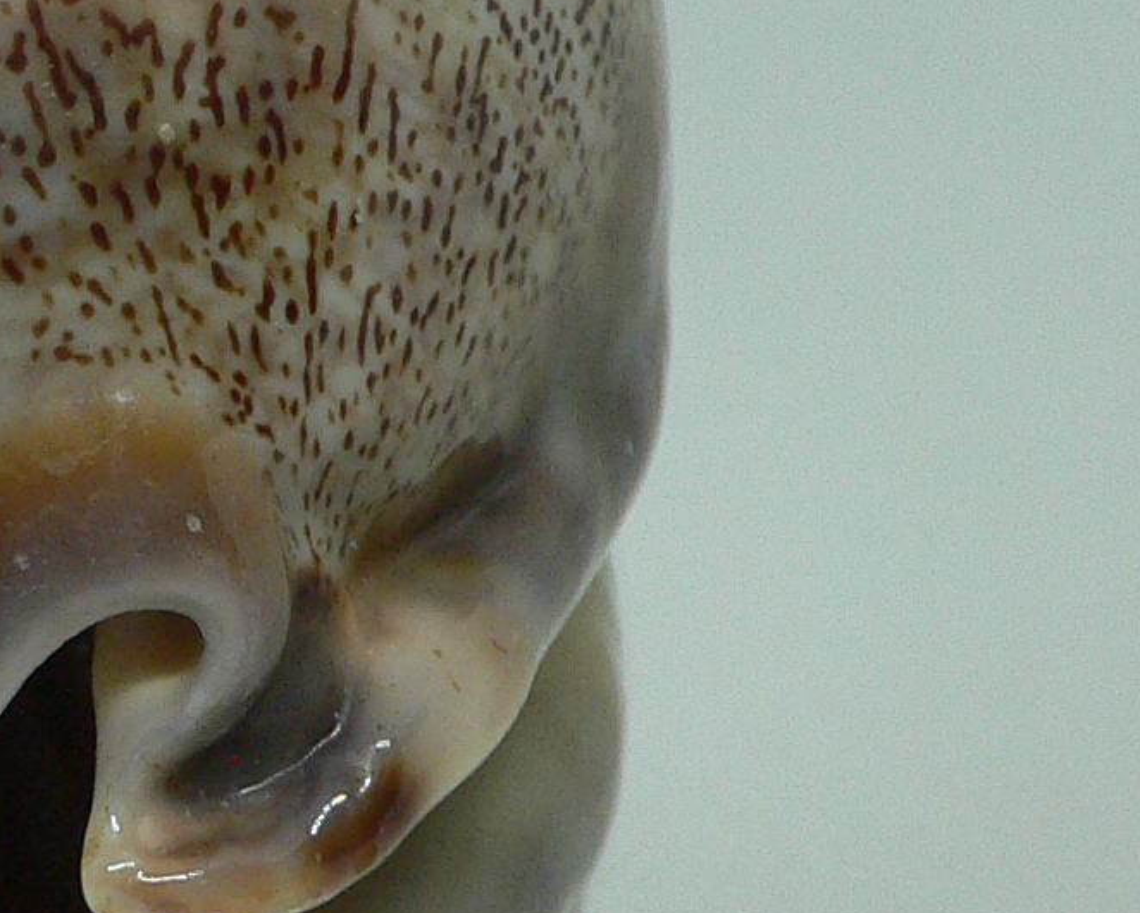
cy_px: 503
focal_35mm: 104
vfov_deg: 14.8
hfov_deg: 18.1
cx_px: 41
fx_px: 3510
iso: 150
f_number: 2.8
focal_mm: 4.6
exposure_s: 1/60
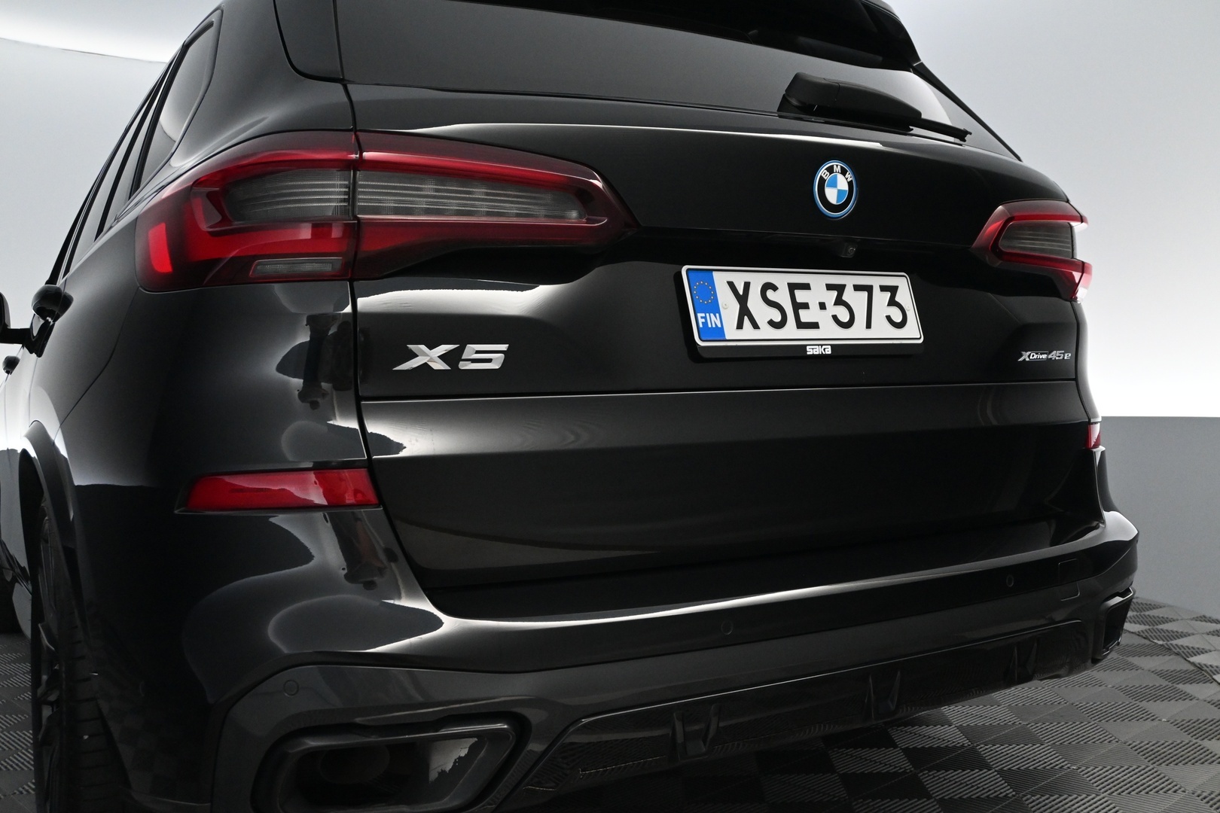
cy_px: 406
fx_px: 1118
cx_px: 610
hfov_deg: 57.2
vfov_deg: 40.0
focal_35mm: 33
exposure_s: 1/100
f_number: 5
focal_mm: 22
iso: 3200
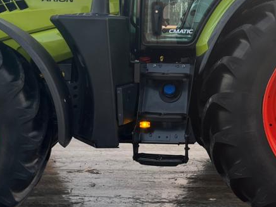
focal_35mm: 66
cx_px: 162
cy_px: 22
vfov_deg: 21.8
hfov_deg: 29.3
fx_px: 526
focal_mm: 5.1
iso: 40
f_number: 1.6
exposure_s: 1/122
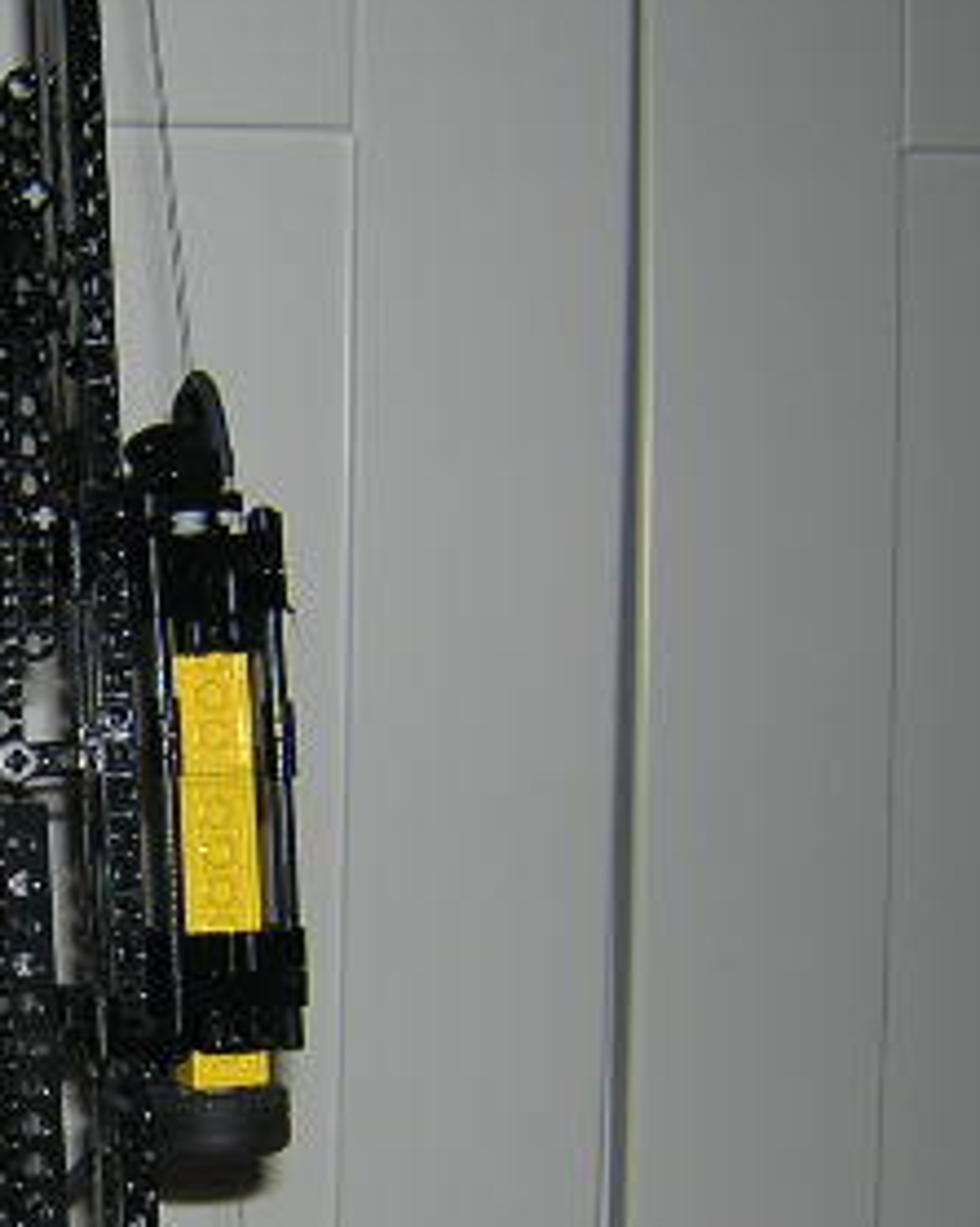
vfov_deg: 23.4
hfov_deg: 18.1
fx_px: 2940
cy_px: 865
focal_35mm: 81
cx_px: -141
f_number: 2.6
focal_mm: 4.7
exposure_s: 1/60.1
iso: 100
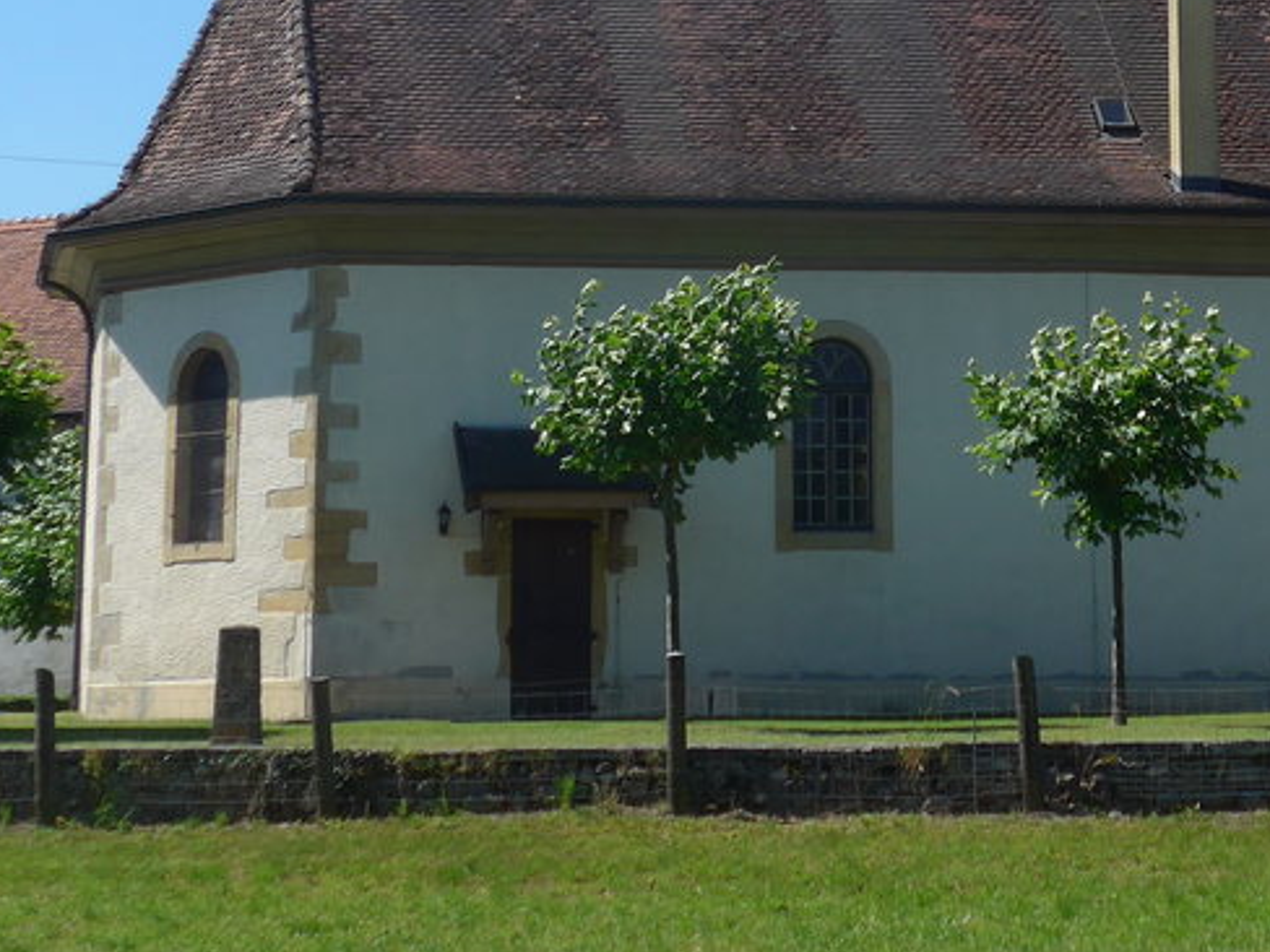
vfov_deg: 11.4
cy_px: -120
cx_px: 1054
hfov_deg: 15.3
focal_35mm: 128
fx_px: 4696
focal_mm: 10.7
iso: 80
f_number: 3.3
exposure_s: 1/1300
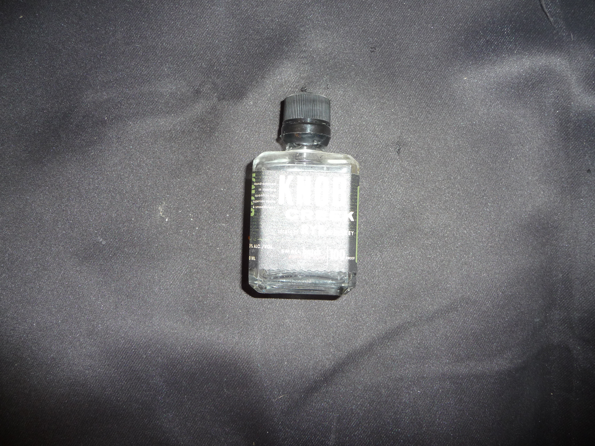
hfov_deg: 63.4
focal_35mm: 28
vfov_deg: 49.7
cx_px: 298
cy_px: 223
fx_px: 481
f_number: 3.3
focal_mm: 4.7
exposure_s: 1/30
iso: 100
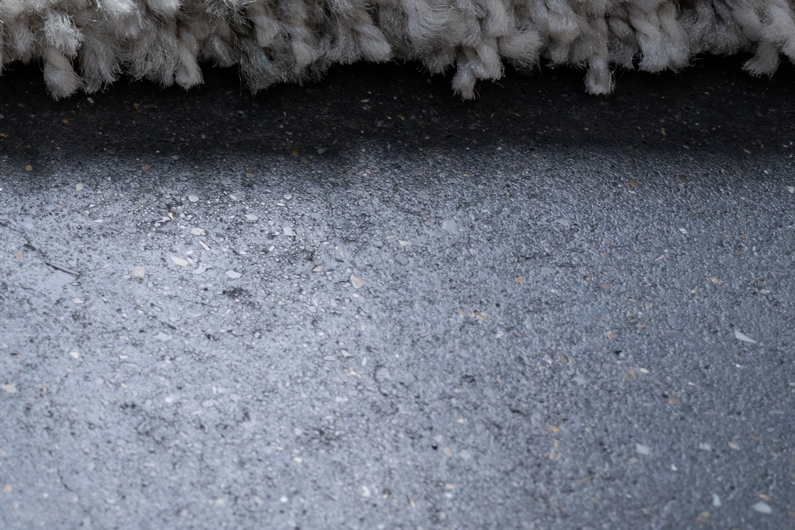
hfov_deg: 17.0
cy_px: -196
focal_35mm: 108
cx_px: -431
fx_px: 2385
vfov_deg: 12.2
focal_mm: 35
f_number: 16
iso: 500
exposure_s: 1/8
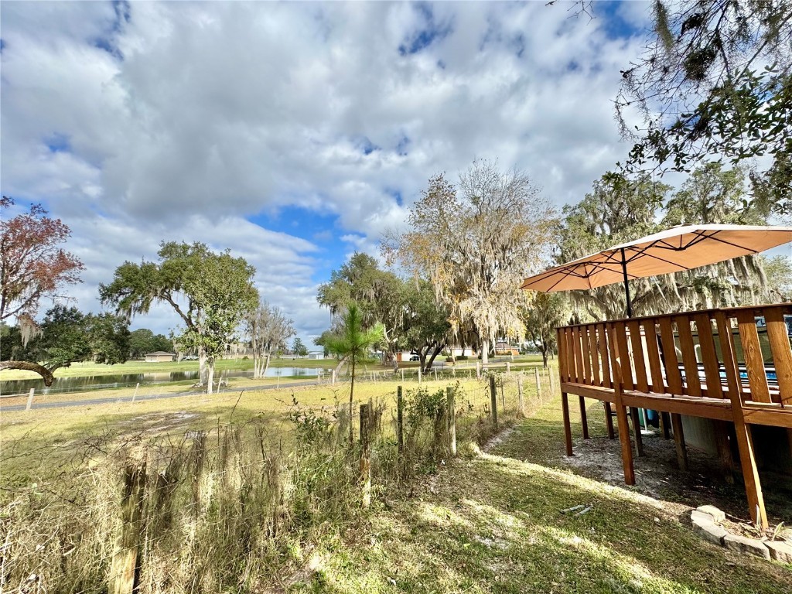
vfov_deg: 85.7
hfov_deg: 102.1
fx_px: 320
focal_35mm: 14
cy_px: 297
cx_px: 396
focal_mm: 2.22
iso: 50
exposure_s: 1/1927
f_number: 2.2
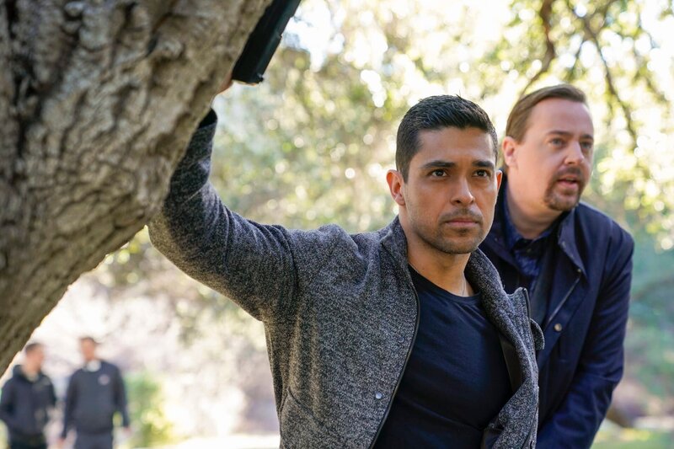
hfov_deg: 31.4
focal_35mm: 64
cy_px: 224
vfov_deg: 21.2
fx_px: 1198
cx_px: 337
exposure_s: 1/160
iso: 800
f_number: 3.2
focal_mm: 64
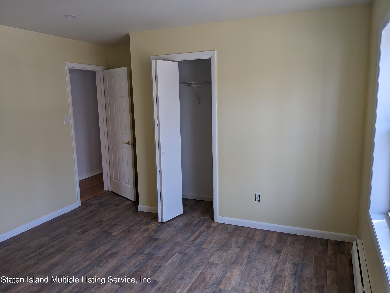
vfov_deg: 51.4
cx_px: 195
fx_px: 304
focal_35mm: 27
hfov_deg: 65.3
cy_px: 146
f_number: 1.73
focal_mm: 4.38
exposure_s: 1/120
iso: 84
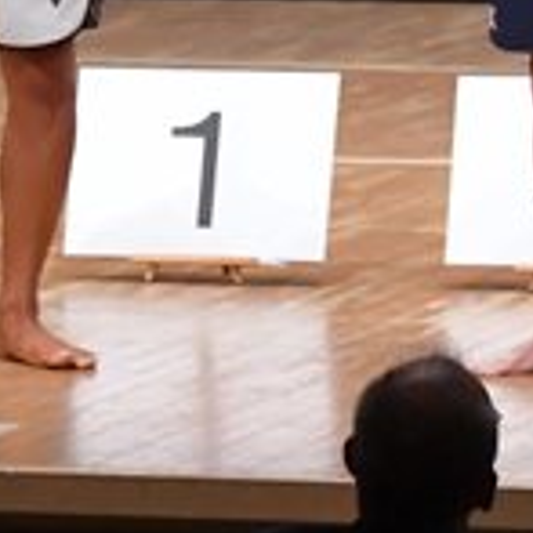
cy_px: -141
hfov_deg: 2.1
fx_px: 14633
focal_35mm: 840
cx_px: 263
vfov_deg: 2.1
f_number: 5.6
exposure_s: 1/400
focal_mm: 125
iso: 8000
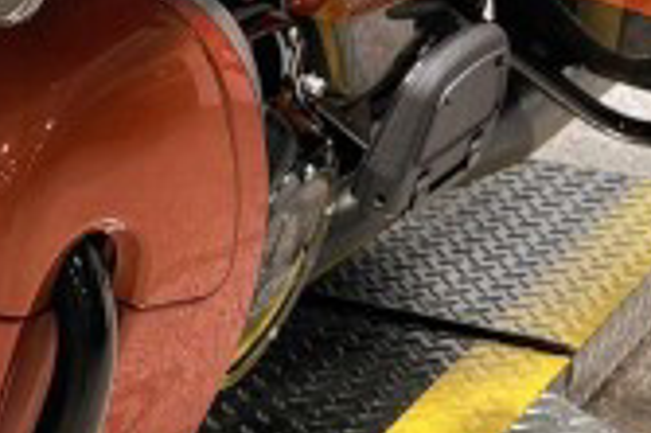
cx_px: -271
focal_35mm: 173
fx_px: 3125
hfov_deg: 11.5
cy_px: -203
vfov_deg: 7.8
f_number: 1.6
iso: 64
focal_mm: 5.96
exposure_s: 1/120
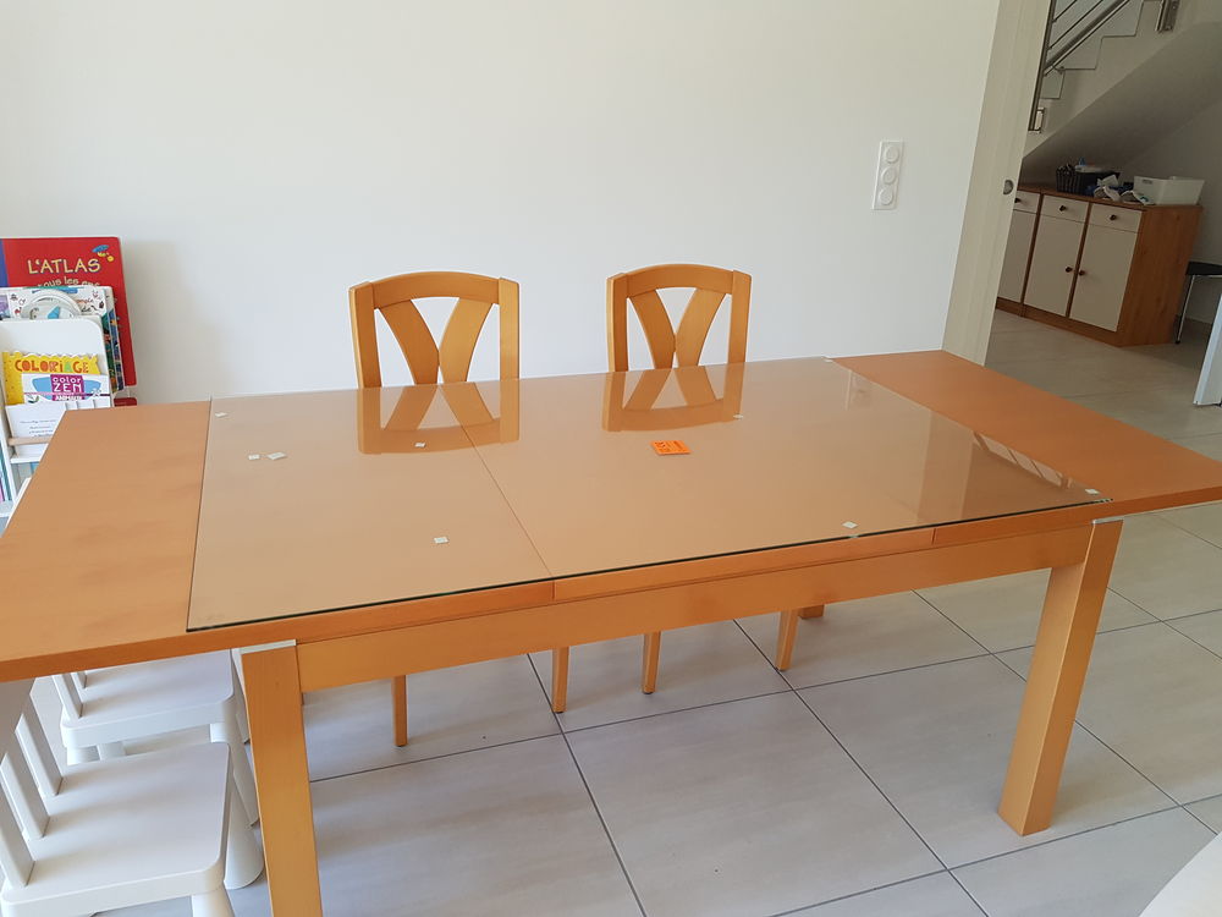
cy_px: 458
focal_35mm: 26
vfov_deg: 53.1
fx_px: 918
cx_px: 611
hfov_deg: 67.3
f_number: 1.7
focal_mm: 4.2
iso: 125
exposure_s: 1/50
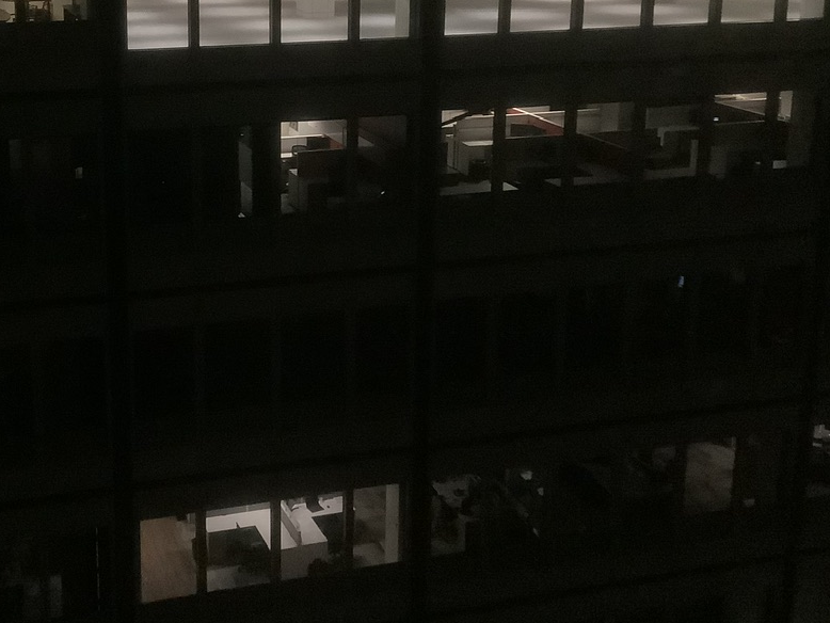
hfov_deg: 36.8
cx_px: 235
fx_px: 1223
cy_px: 153
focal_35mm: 51
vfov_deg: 28.1
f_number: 2.4
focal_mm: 3.3
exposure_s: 1/17
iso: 800
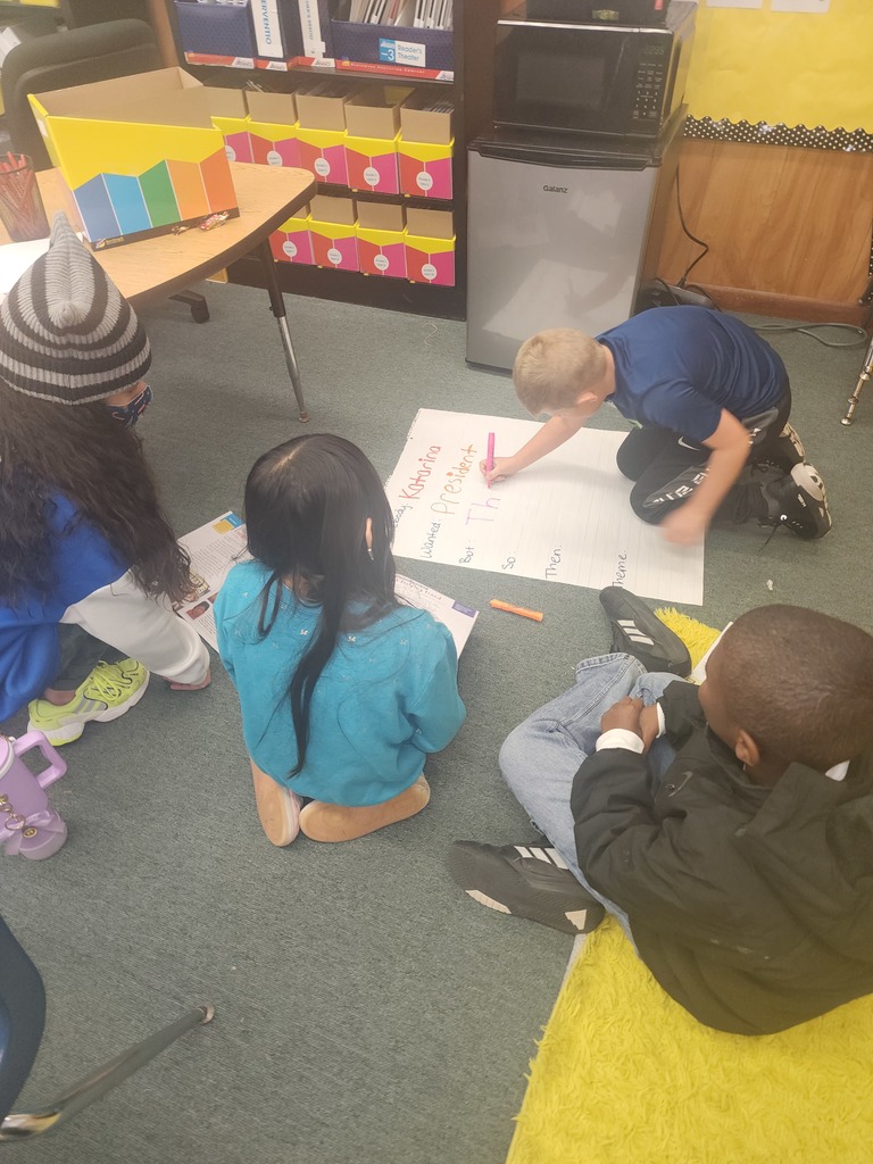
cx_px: 436
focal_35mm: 23
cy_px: 582
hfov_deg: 58.9
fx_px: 773
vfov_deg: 73.9
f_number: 1.8
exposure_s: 1/60
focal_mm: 6.4
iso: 125
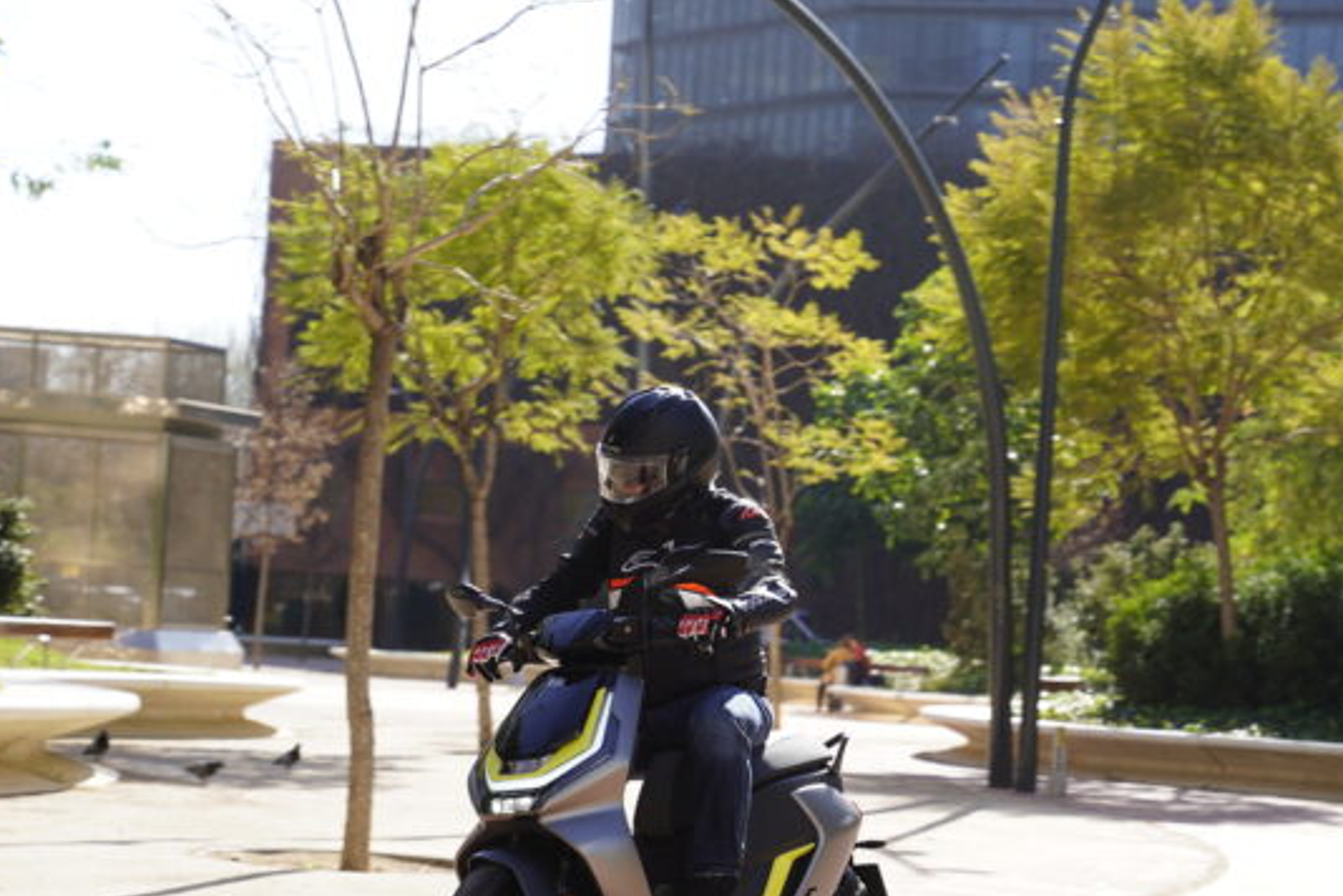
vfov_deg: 14.7
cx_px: 822
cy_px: 550
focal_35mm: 93
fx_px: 3469
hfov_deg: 21.9
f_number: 4.5
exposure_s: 1/320
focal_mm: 70
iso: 100
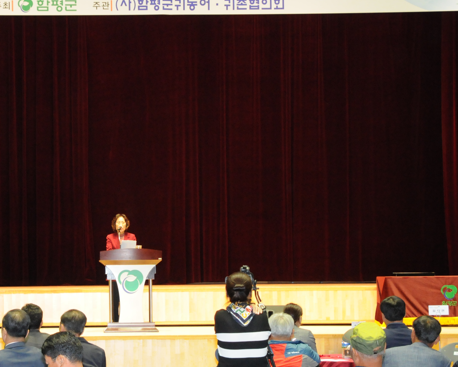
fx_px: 1423
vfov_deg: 14.7
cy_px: 206
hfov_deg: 18.2
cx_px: 124
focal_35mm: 105
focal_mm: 40
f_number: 8
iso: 1600
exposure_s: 1/60
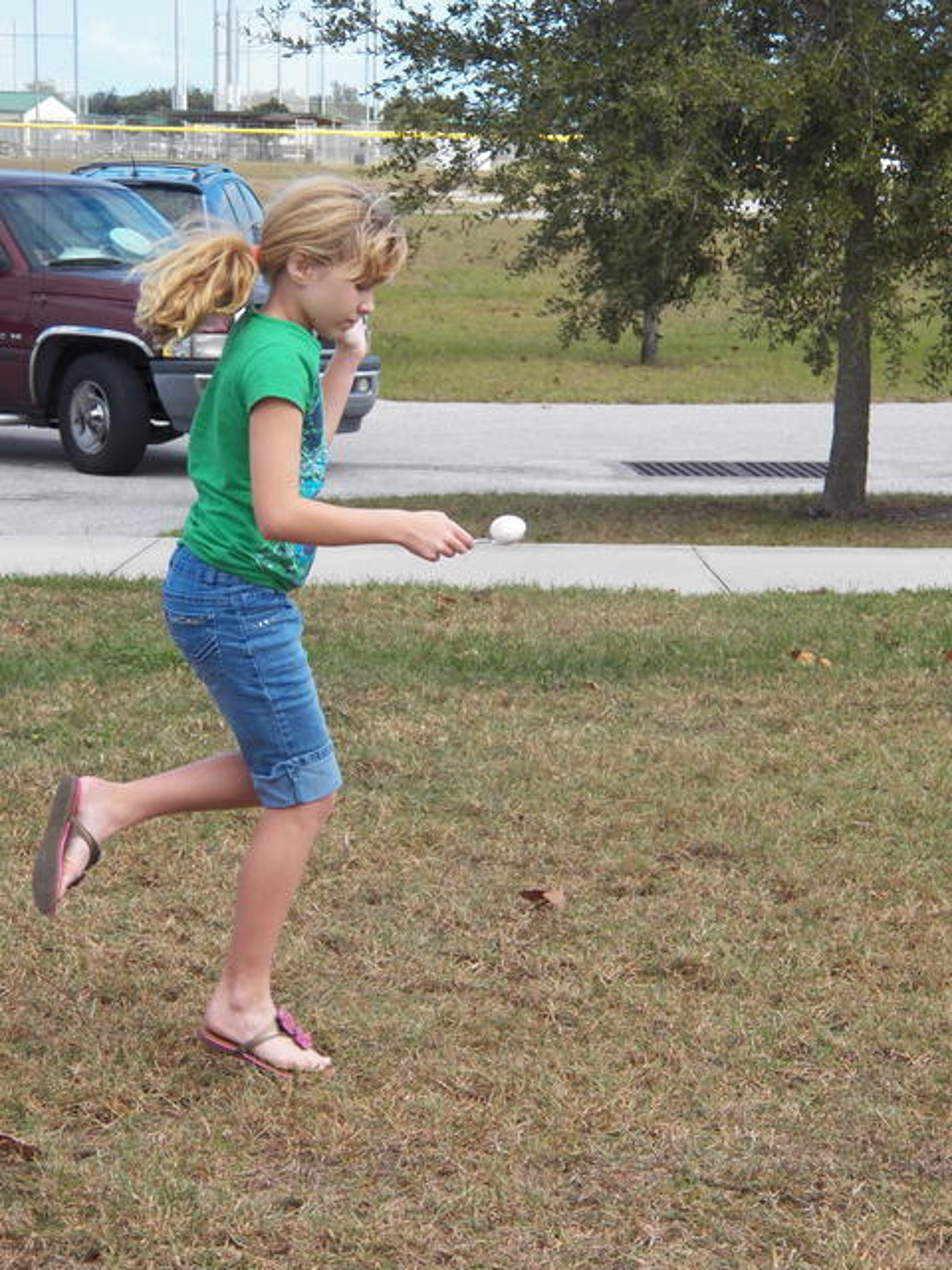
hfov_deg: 14.6
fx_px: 3704
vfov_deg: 19.4
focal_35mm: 101
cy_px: 635
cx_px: 476
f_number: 4
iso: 125
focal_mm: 17.1
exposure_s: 1/640
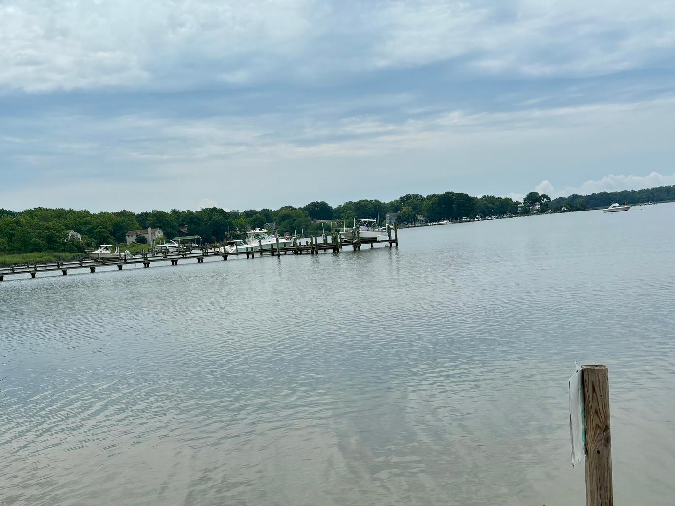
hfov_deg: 47.6
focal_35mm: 39
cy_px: 318
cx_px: 272
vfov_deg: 36.6
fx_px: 761
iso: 50
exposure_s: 1/6329
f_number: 1.6
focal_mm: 5.96
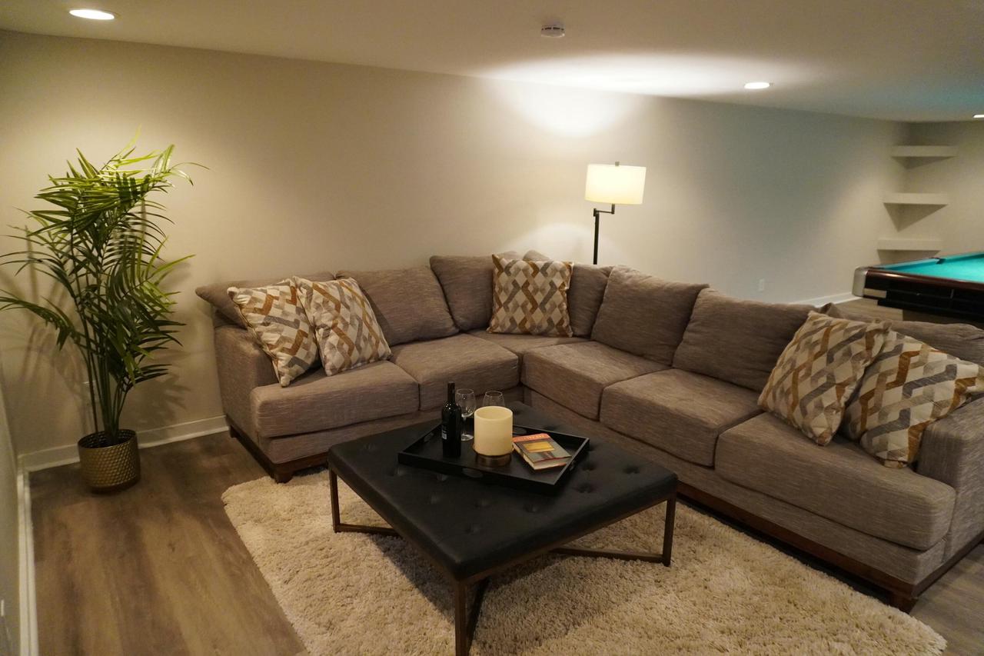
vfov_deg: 53.1
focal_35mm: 24
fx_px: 656
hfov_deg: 73.8
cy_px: 328
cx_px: 492
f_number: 3.5
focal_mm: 16
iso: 4000
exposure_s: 1/200
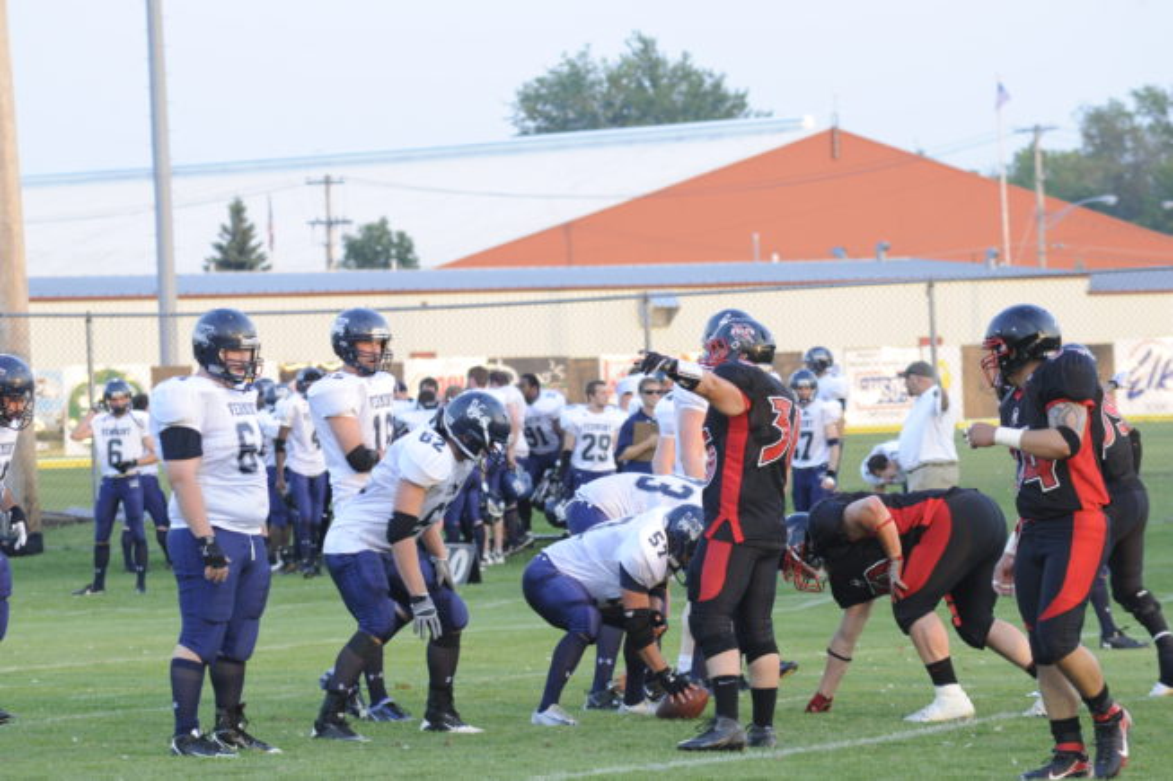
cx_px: 586
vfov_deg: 6.2
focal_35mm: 220
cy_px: 390
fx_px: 7166
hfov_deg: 9.4
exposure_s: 1/200
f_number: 9
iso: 1250
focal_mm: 220
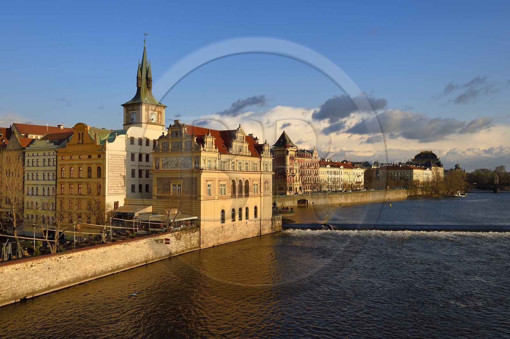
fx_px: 453
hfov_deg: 58.8
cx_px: 255
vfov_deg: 41.0
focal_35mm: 32
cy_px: 170
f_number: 13
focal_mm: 32
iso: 200
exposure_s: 1/250
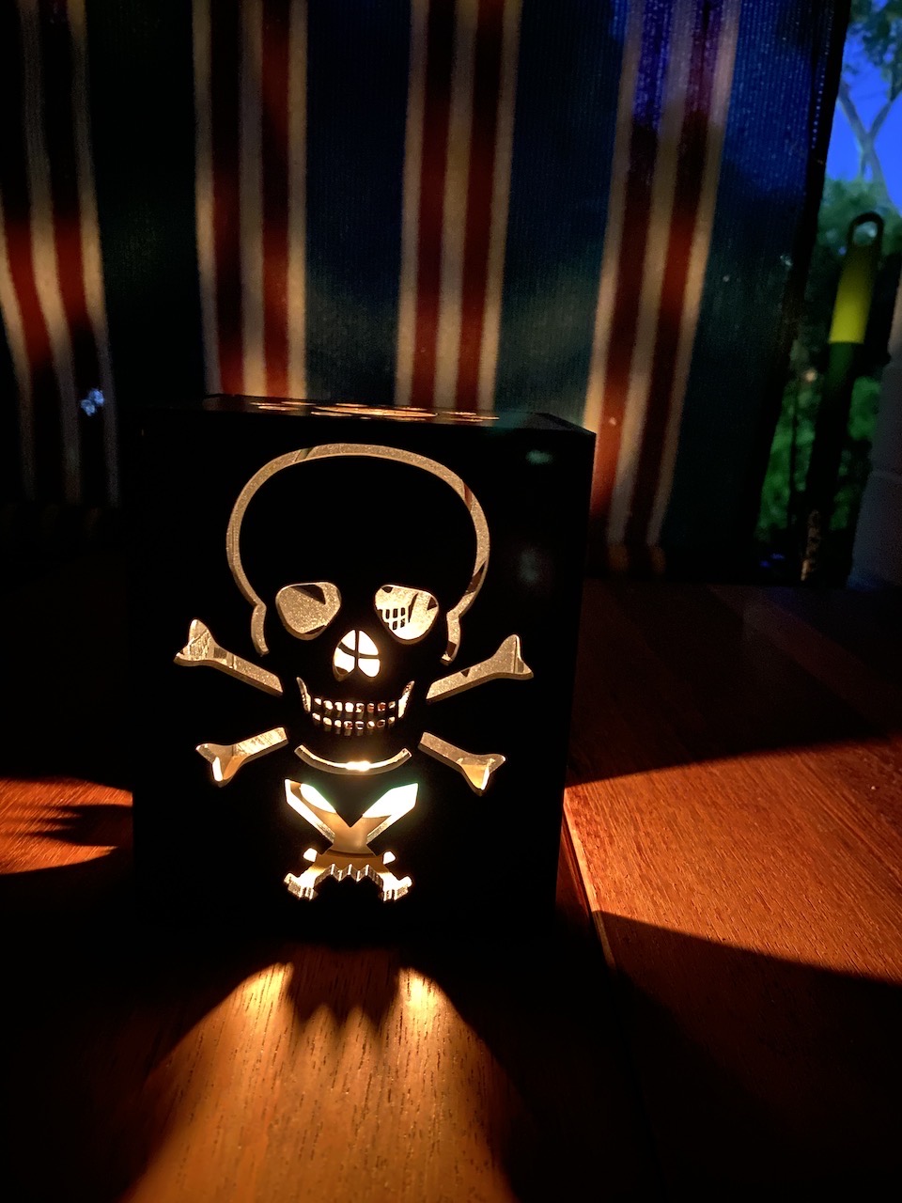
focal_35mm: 26
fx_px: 903
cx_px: 451
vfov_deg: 67.3
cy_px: 602
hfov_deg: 53.1
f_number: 1.8
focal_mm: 4.25
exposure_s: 1/2
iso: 800
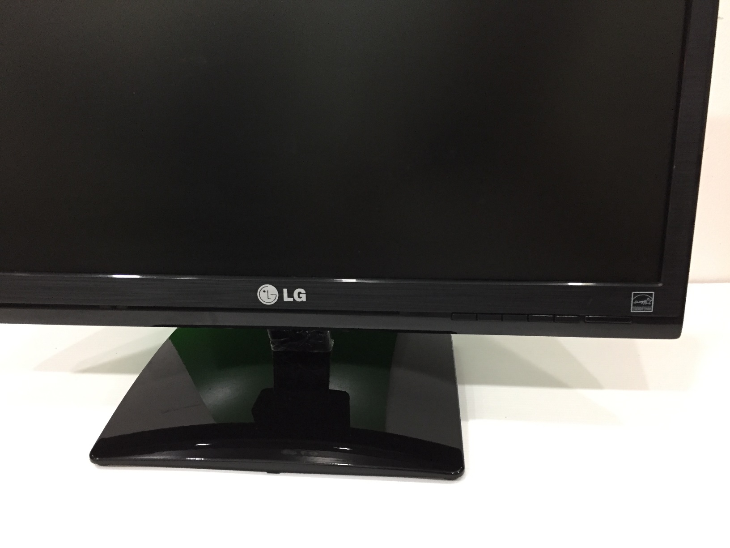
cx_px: 365
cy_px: 274
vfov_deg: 48.2
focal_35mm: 29
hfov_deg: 61.7
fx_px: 612
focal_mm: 4.15
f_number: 2.2
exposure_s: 1/33
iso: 200
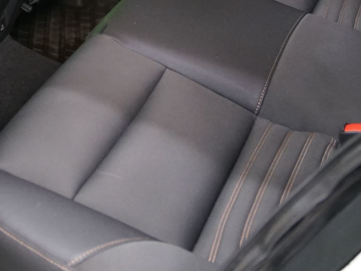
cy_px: -77
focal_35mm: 86
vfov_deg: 16.3
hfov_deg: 22.7
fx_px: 897
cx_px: 120
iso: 2000
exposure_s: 1/8
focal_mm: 24
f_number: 2.8
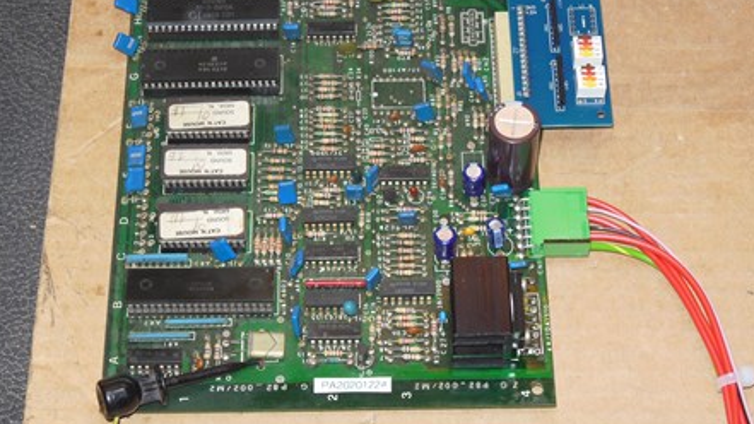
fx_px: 1459
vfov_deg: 16.5
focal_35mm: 73
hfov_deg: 29.0
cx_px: 378
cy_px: 173
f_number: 4.3
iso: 200
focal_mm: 11.7
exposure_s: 1/60
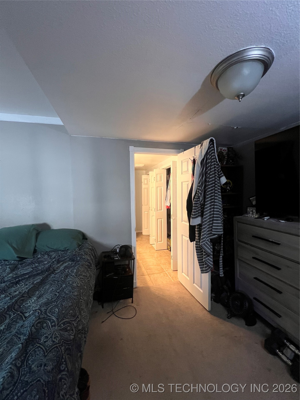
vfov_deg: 106.2
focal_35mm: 13
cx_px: 150
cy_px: 200
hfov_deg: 89.9
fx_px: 150
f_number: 1.8
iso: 320
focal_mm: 1.57
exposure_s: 1/60
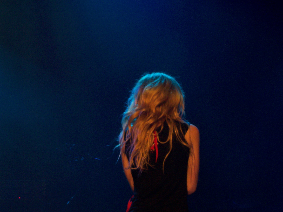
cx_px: 142
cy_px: 106
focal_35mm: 111
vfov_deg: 13.3
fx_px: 907
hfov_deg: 17.7
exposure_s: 1/90
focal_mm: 16.8
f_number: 4.8
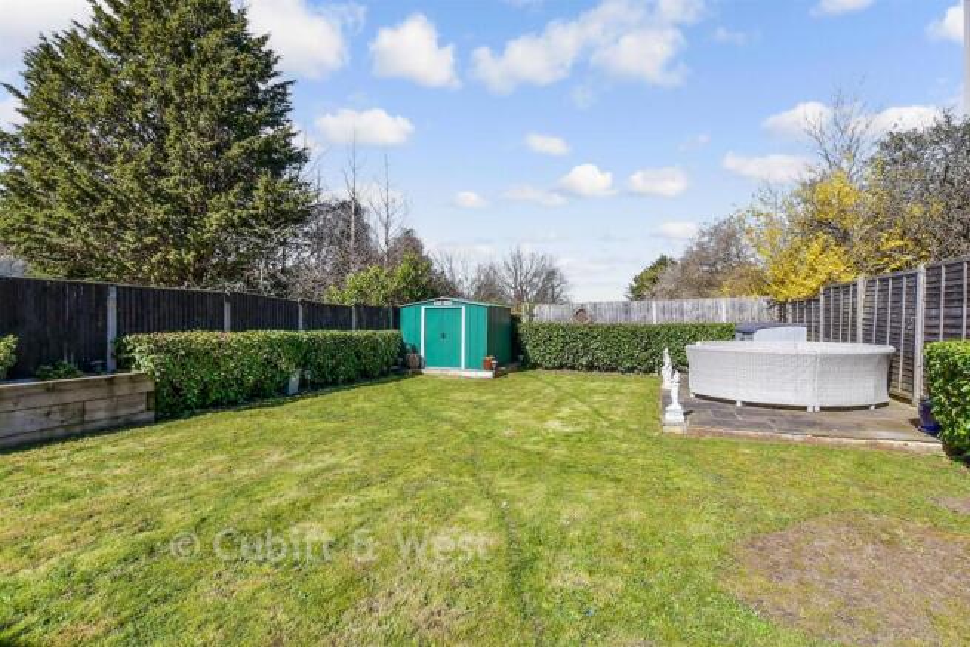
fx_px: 485
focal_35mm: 18
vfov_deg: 67.4
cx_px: 485
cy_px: 324
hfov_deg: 90.0
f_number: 8
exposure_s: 1/400
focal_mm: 12
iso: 160
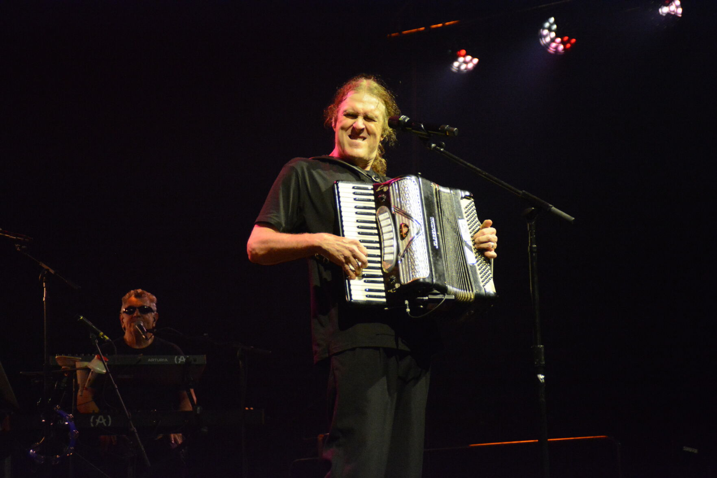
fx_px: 2240
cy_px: 239
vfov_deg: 12.2
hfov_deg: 18.2
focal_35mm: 112
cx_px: 358
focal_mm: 75
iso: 6400
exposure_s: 1/1250
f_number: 5.6
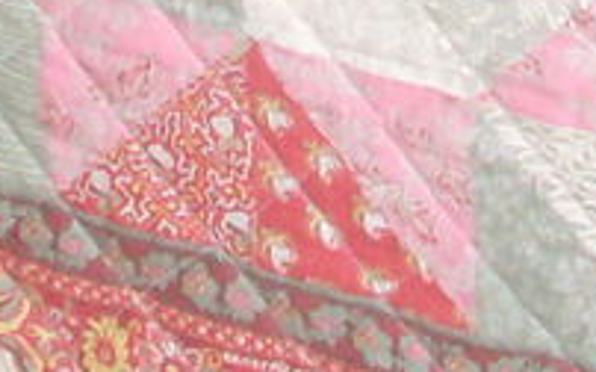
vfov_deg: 3.8
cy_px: -1270
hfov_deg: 6.6
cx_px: 640
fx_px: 5179
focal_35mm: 319
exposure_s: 1/45
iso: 160
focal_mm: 6.3
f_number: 3
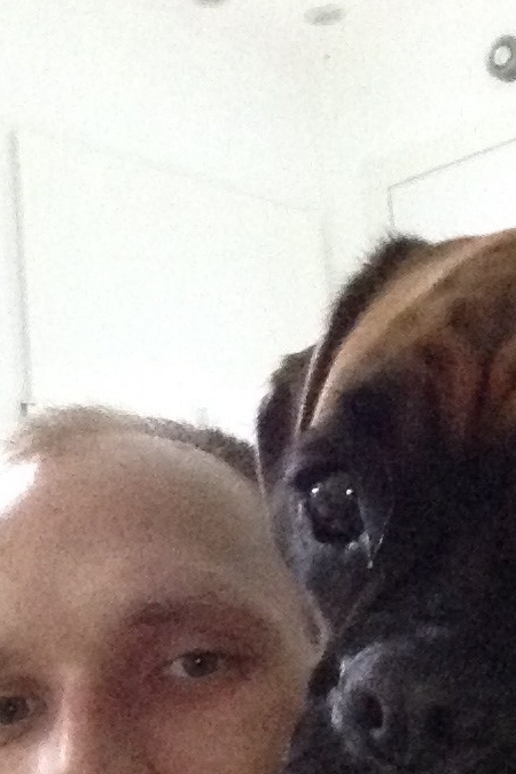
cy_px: 490
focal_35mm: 69
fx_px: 1483
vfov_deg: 29.1
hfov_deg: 19.7
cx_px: 290
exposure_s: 1/15
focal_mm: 2.18
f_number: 2.4
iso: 800
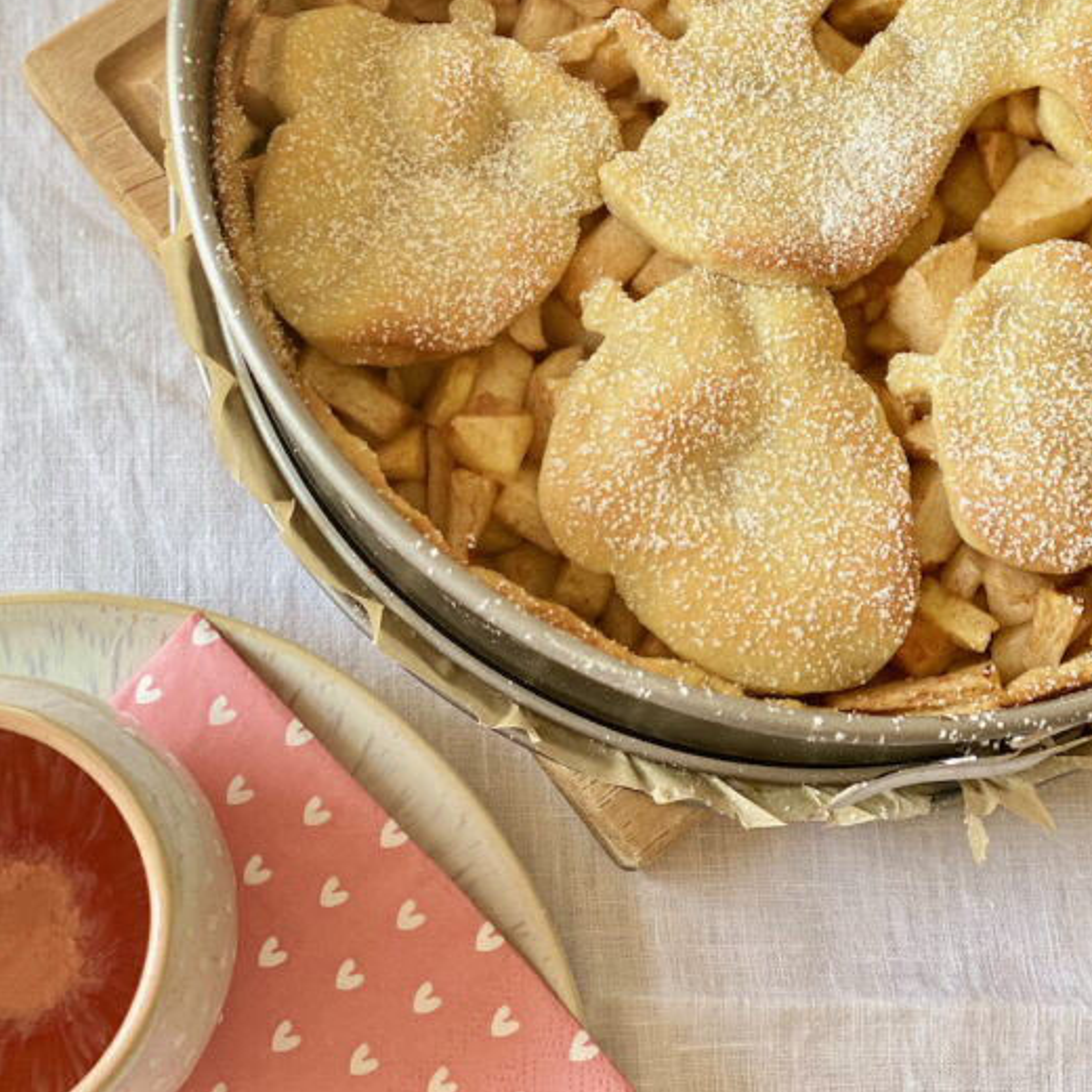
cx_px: 552
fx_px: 2356
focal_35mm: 66
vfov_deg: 25.9
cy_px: 314
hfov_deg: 26.1
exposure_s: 1/122
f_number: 2
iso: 40
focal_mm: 6
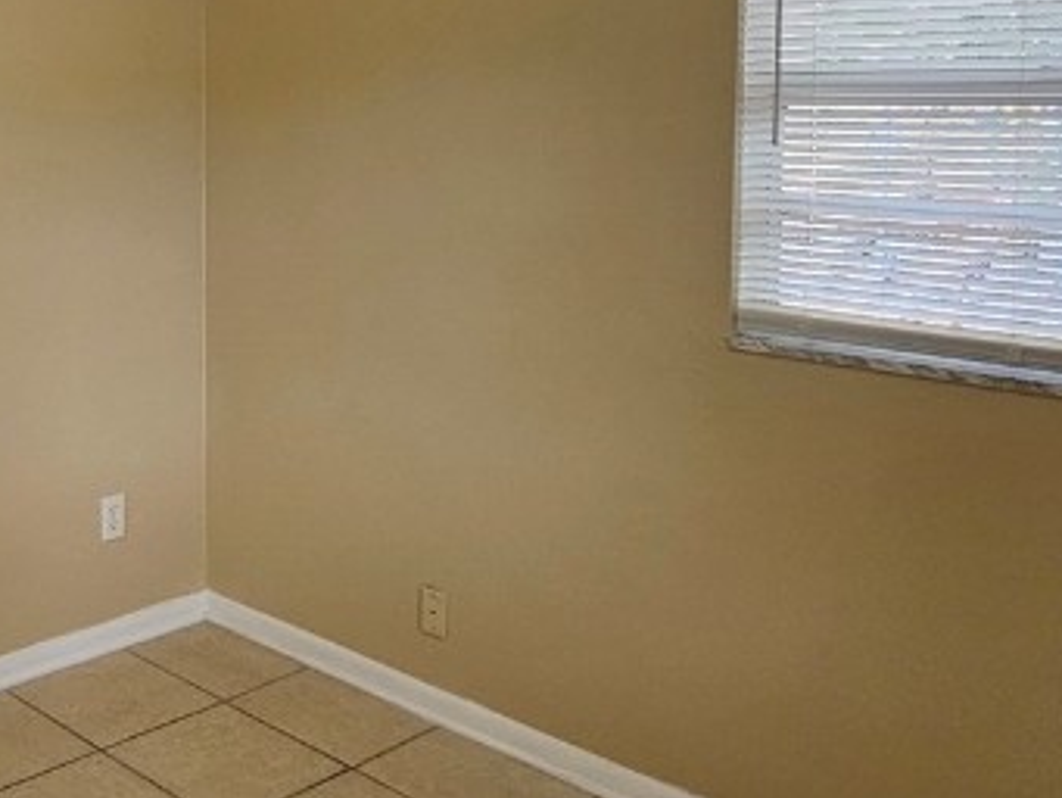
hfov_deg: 41.9
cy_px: 206
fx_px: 1197
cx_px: 16
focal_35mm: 39
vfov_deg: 36.1
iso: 250
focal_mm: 2.2
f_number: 2.2
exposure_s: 1/100
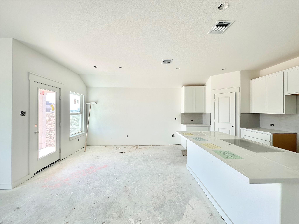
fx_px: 121
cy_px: 112
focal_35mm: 14
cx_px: 150
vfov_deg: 85.7
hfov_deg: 102.1
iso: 40
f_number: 2.2
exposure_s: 1/117
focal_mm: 2.22
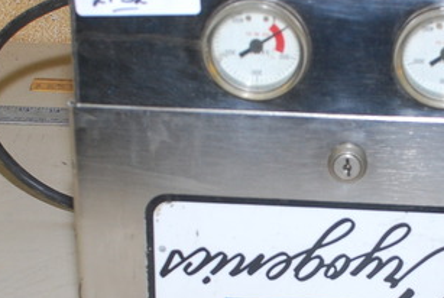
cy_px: 209
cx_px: 328
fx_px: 1730
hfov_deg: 14.6
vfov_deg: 9.8
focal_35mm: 140
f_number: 5
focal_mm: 28
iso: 200
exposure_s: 1/60
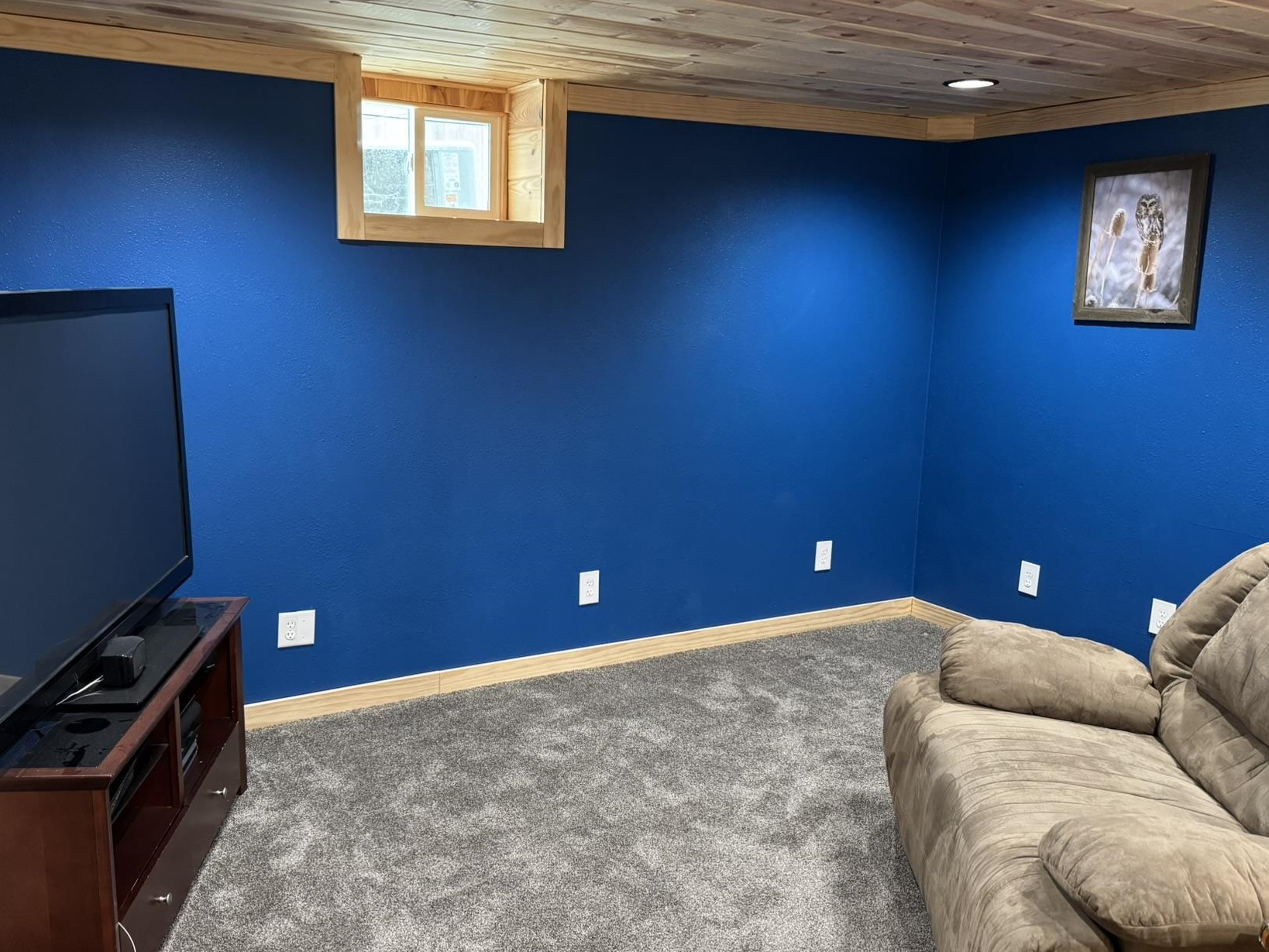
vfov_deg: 46.8
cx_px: 559
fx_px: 1100
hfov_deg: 59.8
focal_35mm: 30
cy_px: 479
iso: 800
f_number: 1.78
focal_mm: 6.76
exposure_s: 1/40
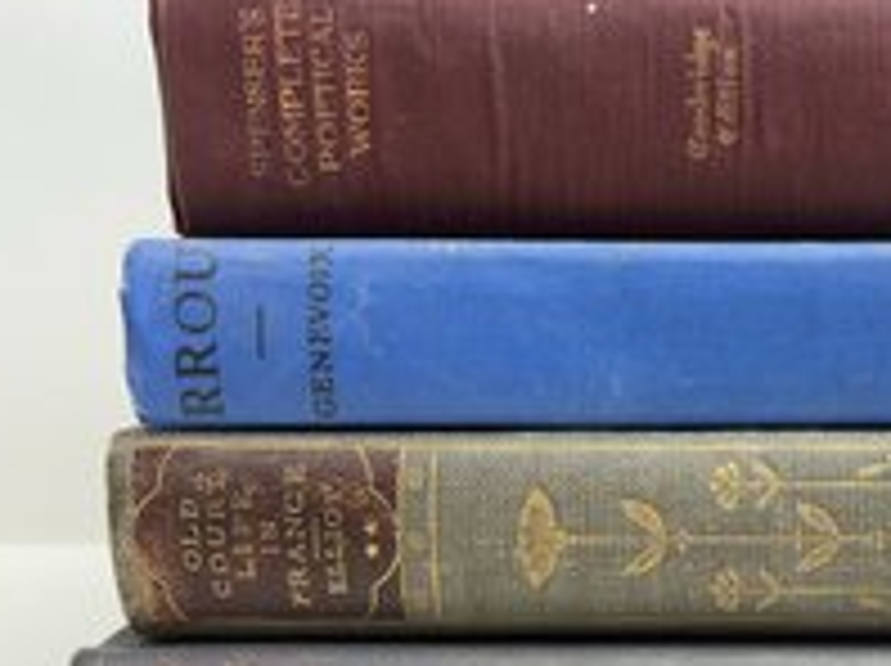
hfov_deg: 40.4
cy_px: 470
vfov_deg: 31.7
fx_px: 1157
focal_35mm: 45
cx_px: 709
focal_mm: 5.96
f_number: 1.6
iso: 80
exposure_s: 1/120
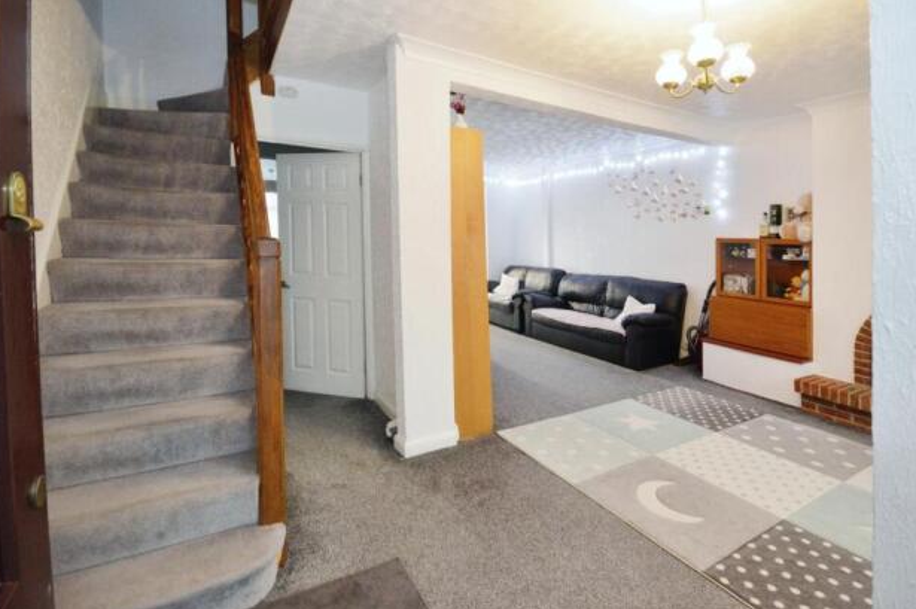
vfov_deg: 73.6
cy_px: 298
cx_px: 478
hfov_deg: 96.7
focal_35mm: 16
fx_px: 407
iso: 1600
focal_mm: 10
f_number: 8
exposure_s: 1/6
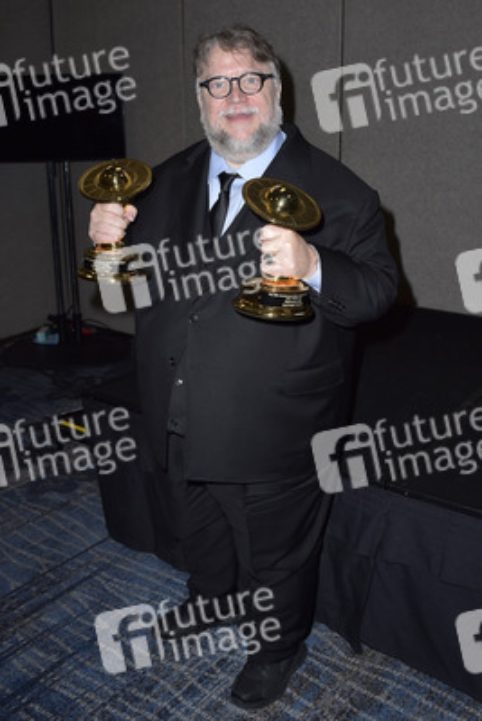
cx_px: 241
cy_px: 360
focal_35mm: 28
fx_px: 562
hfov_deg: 46.4
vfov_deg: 65.5
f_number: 6.3
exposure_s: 1/250
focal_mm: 28
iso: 500
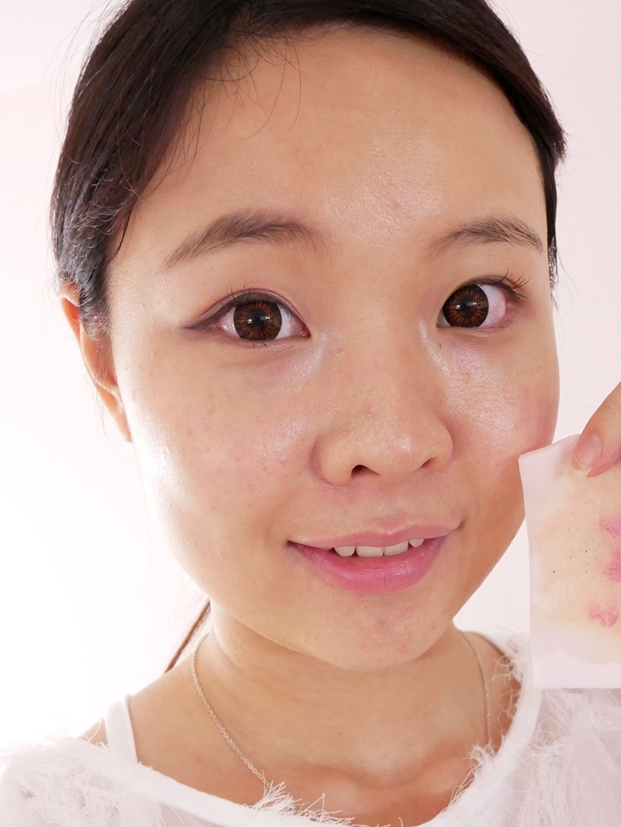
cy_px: 587
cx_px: 413
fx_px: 1147
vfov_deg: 38.9
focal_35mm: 48
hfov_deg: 30.1
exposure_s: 1/20
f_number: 5.6
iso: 1600
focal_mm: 16
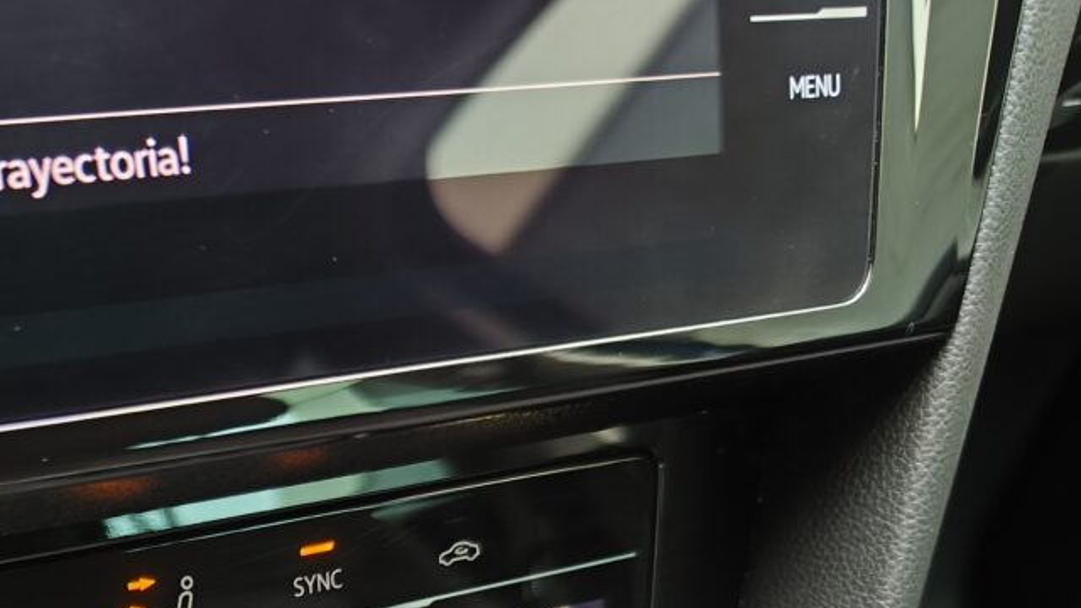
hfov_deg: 40.4
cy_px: 757
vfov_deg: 23.0
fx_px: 1347
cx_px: 108
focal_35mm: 47
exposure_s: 1/33.3
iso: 2949
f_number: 1.69
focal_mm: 7.01
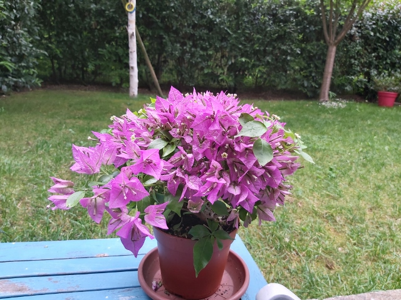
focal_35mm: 26
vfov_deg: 53.1
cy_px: 150
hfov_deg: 67.3
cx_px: 200
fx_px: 301
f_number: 1.7
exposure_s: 1/100
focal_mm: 3.92
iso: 80
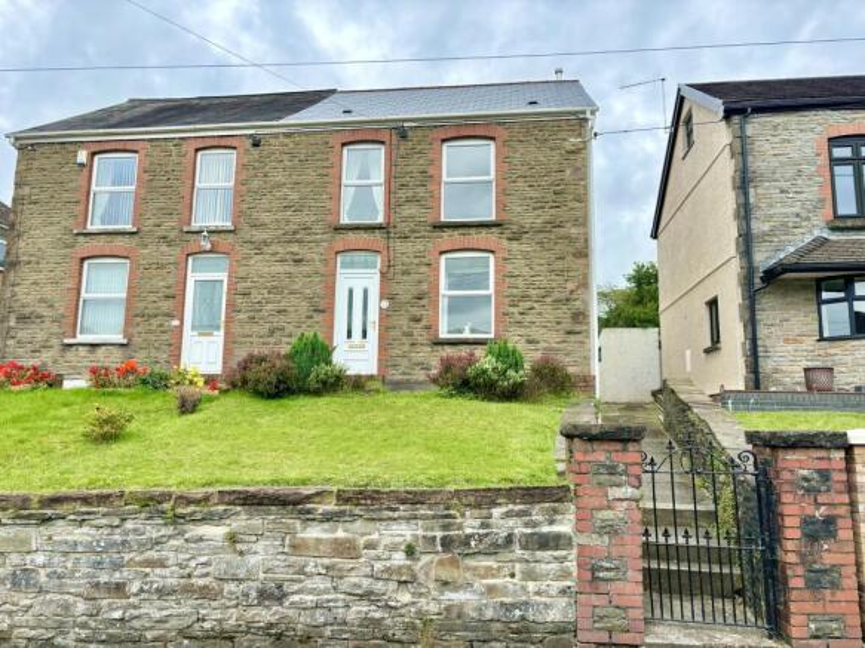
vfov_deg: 53.0
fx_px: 650
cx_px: 432
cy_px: 324
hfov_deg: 67.3
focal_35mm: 26
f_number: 1.6
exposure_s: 1/1418
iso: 50
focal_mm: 5.96
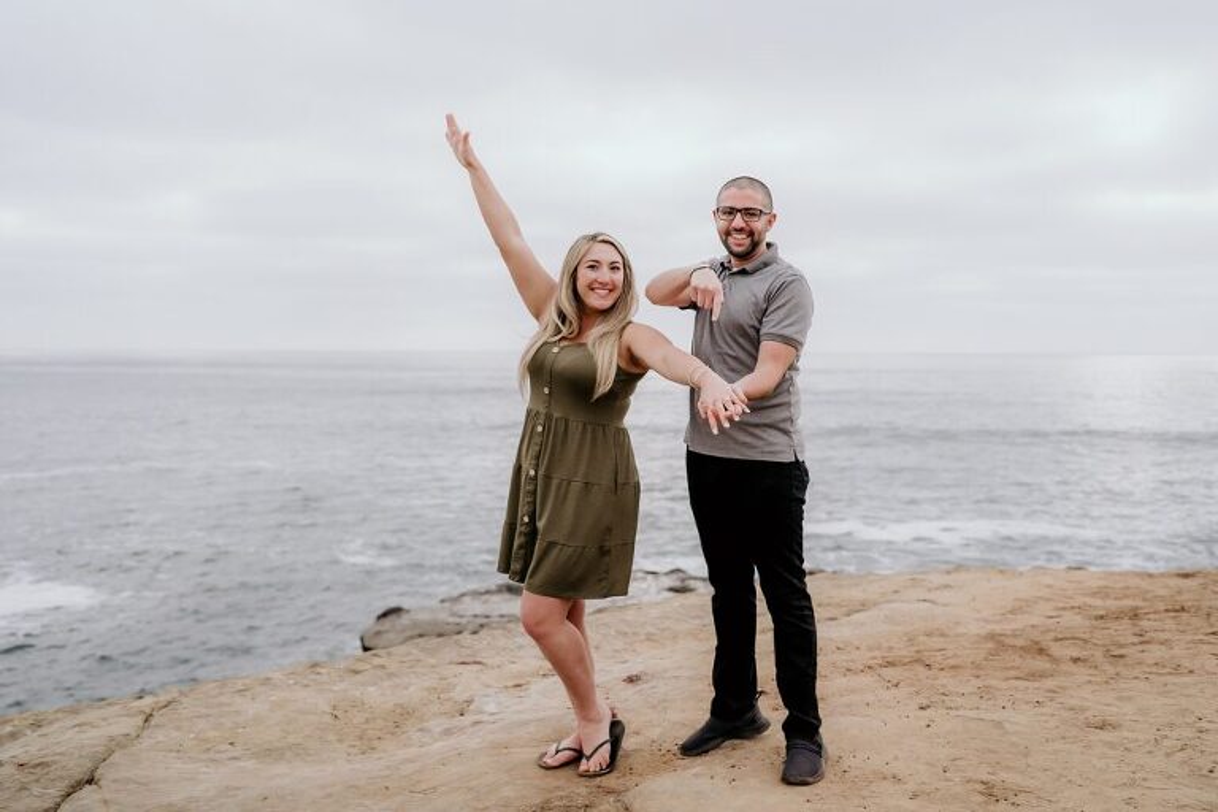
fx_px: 1184
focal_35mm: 35
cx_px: 609
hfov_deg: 54.4
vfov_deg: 37.9
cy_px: 406
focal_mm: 35
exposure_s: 1/640
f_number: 2.8
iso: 1600
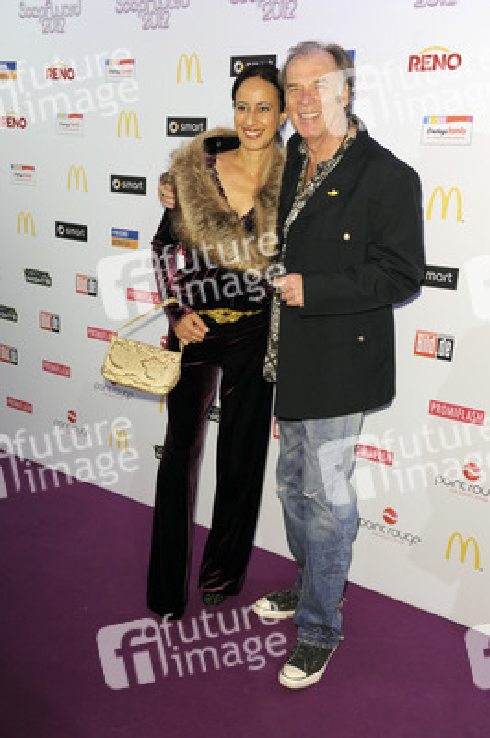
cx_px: 245
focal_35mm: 42
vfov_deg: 46.4
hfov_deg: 31.8
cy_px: 369
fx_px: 859
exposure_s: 1/160
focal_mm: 42
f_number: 5.6
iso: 1000
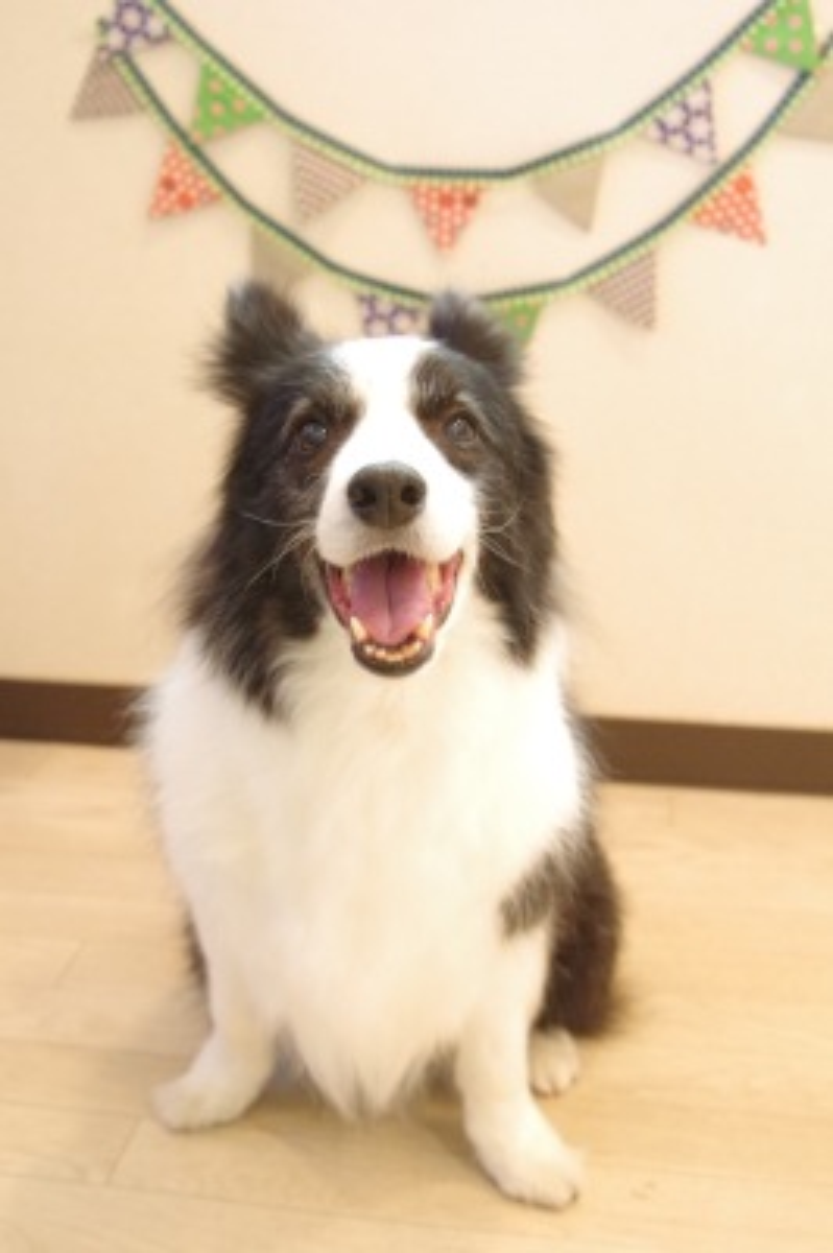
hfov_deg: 31.8
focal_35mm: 42
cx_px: 416
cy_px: 626
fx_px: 1460
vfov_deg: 46.4
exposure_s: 1/30
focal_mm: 28
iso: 3200
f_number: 5
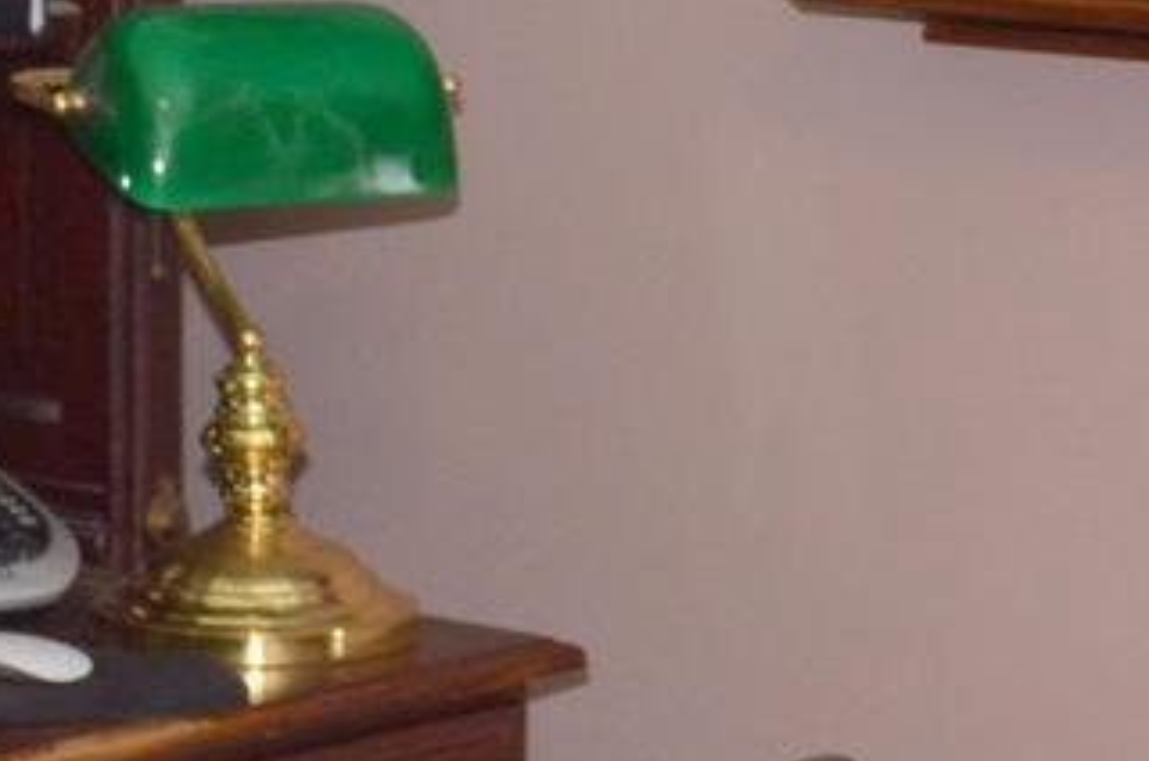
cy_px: 372
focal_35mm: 173
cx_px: 1357
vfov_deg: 7.9
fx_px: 5511
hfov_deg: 11.7
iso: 400
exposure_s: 1/50
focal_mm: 18
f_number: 3.5
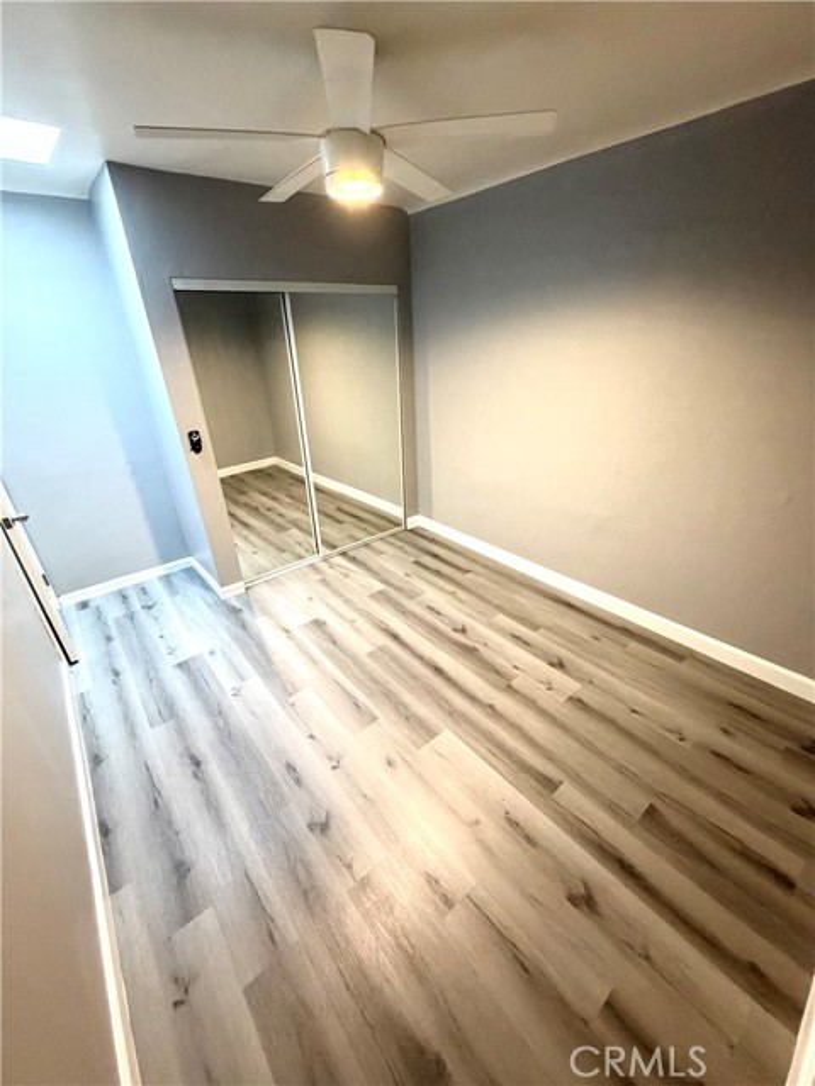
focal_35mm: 14
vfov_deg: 102.1
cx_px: 408
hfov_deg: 85.7
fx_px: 439
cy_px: 543
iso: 400
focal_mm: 2.22
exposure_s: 1/60
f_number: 2.2
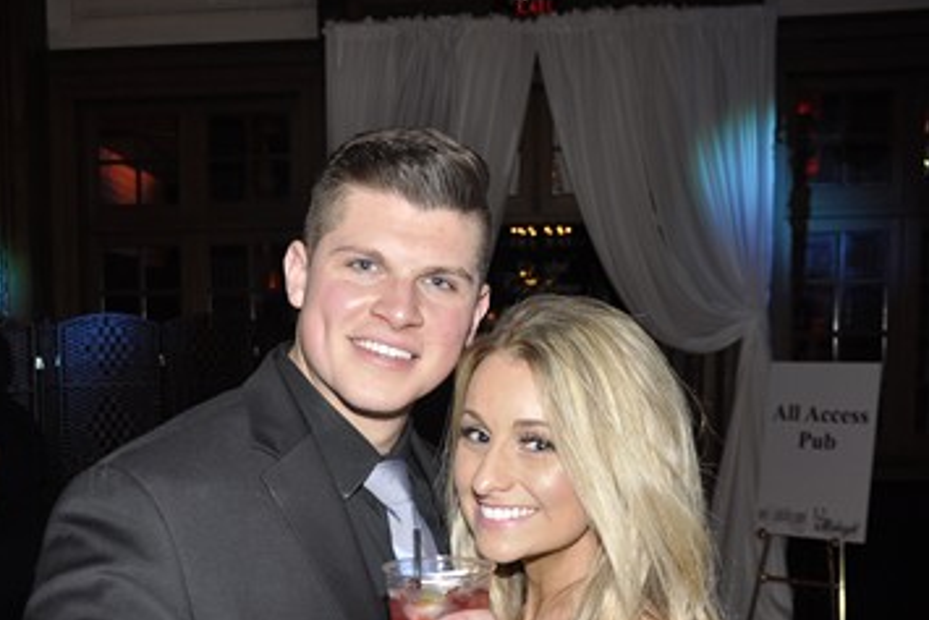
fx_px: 1317
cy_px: 451
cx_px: 330
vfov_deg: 26.2
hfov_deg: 38.5
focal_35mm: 51
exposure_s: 1/60
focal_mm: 22
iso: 400
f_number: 5
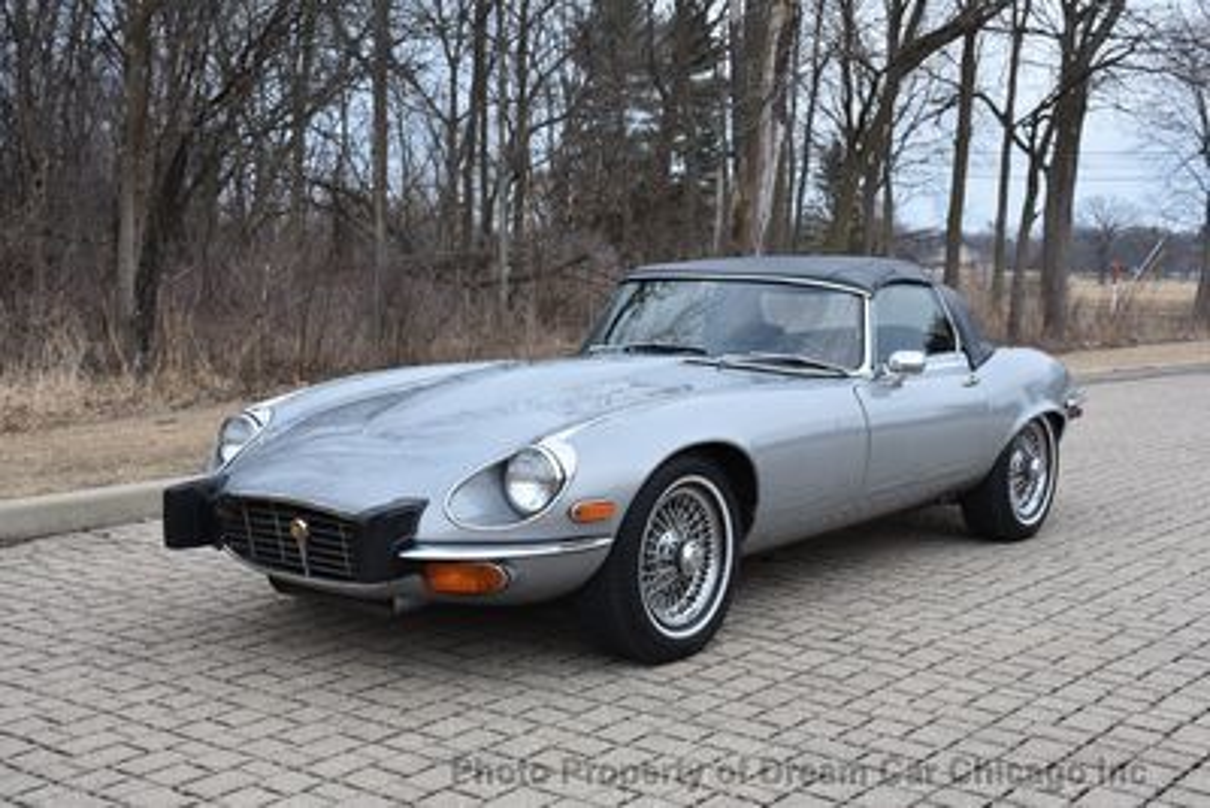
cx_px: 605
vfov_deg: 28.1
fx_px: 1614
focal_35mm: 48
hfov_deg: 41.1
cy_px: 404
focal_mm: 32
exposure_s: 1/500
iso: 500
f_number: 8
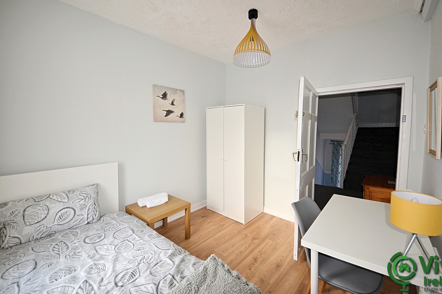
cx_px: 229
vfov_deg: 85.2
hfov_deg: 108.3
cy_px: 135
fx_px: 160
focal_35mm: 13
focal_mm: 8
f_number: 4.5
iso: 400
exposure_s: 1/100
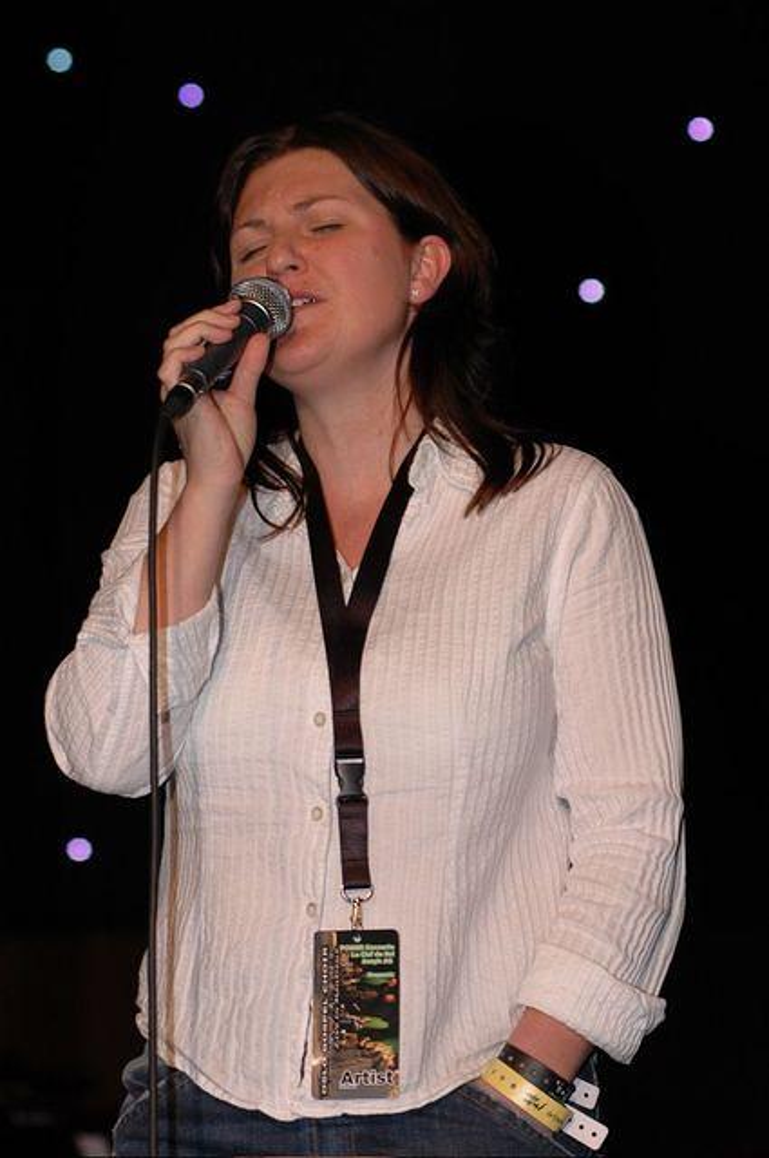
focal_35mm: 150
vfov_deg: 13.7
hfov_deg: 9.1
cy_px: 579
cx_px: 384
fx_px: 4819
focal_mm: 100
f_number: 4
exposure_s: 1/60
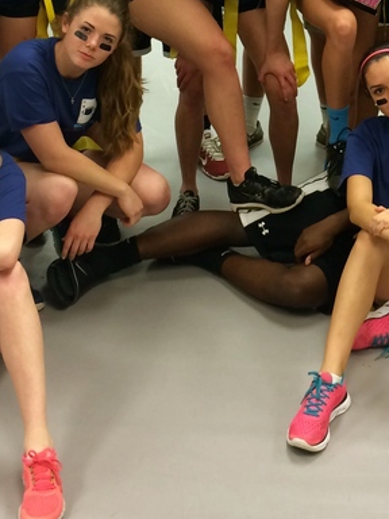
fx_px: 1124
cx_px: 335
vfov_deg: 24.7
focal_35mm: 75
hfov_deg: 19.4
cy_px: -8
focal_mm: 4.12
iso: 100
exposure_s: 1/30
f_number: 2.2
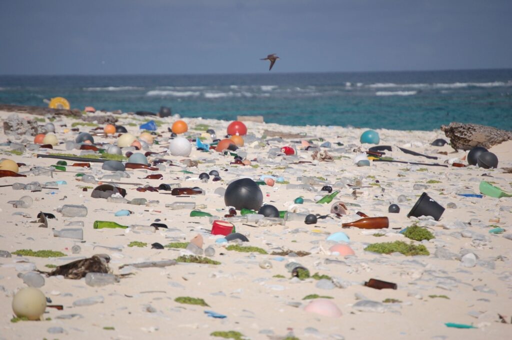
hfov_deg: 6.9
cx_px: 256
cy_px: 170
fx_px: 4259
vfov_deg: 4.6
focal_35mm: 300
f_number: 5.6
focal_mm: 200
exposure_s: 1/2000
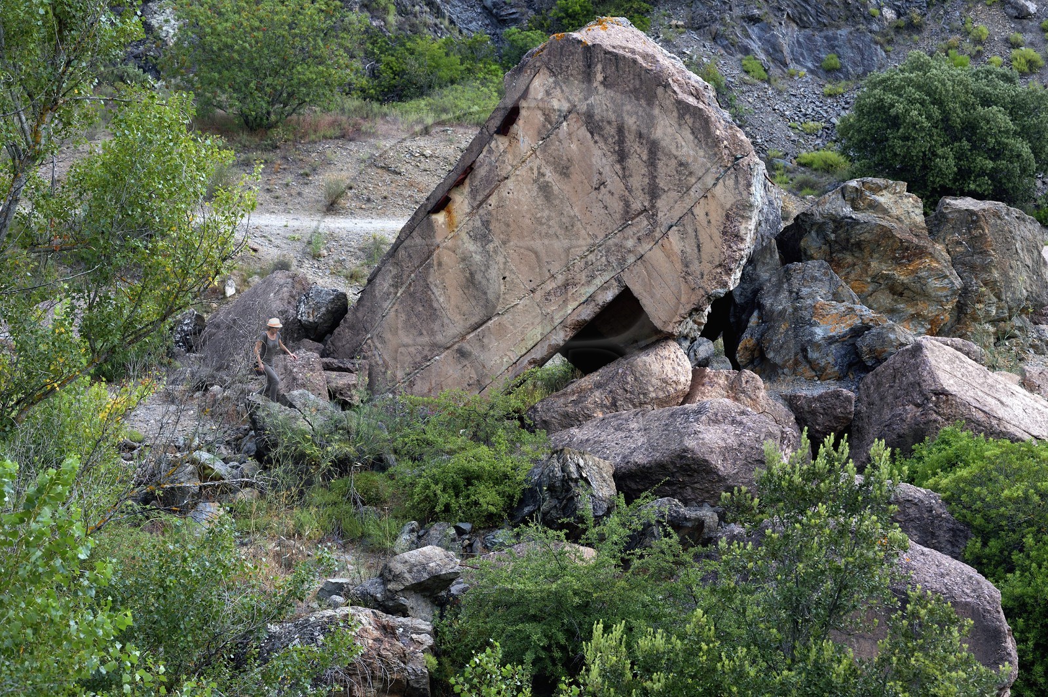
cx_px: 524
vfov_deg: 13.7
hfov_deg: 20.4
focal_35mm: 100
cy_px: 348
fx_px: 2909
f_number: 6.3
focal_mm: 100
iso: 400
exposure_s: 1/160
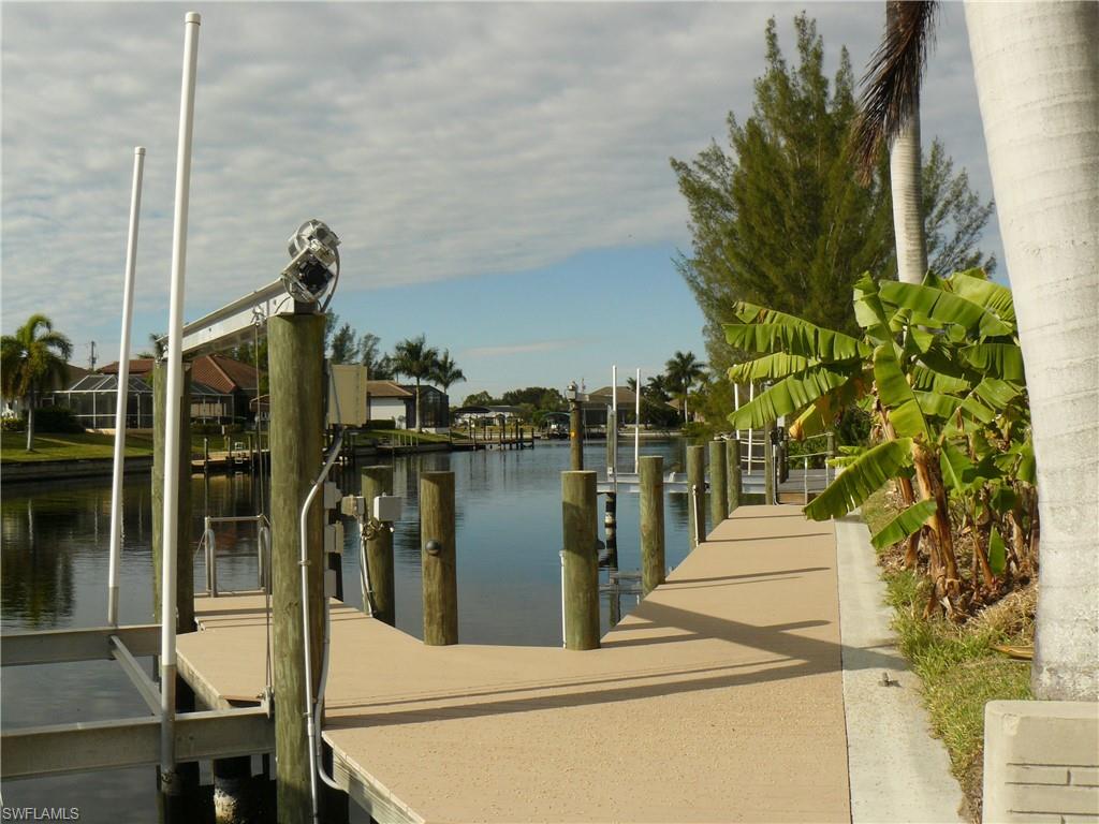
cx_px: 550
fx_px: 1143
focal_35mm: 36
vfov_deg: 39.7
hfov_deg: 51.4
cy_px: 412
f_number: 7.1
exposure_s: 1/400
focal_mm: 6
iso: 100
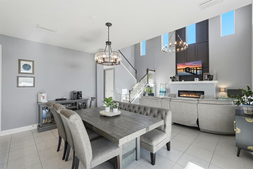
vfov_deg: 73.7
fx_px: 112
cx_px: 126
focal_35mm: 16
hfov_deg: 96.8
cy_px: 84
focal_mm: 16
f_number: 8
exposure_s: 1/4000
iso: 2500
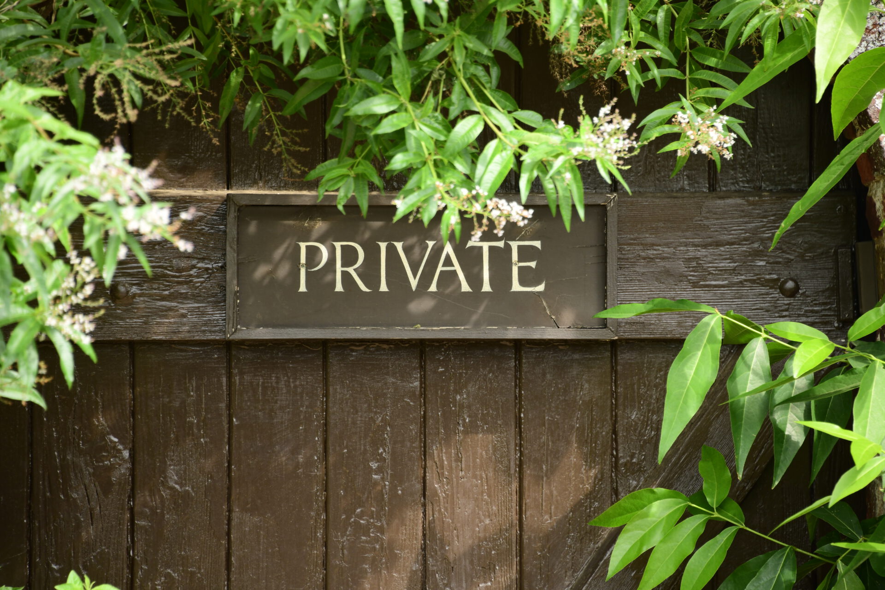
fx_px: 7374
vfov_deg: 4.6
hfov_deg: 6.9
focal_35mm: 300
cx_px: 442
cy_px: 295
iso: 400
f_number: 5.6
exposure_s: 1/320
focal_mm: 300
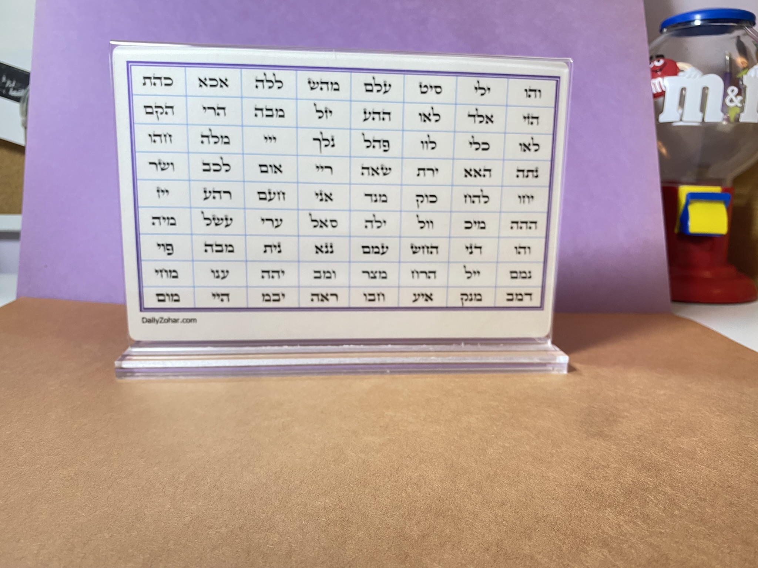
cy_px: 284
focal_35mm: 26
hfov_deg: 67.3
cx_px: 379
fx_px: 569
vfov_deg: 53.1
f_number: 1.8
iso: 250
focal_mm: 4.25
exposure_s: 1/60
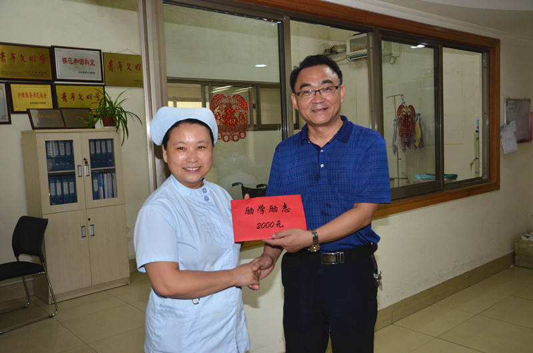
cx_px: 266
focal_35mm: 33
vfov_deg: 39.8
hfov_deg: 57.3
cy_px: 176
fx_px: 487
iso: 800
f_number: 4
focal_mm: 22
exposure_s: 1/60
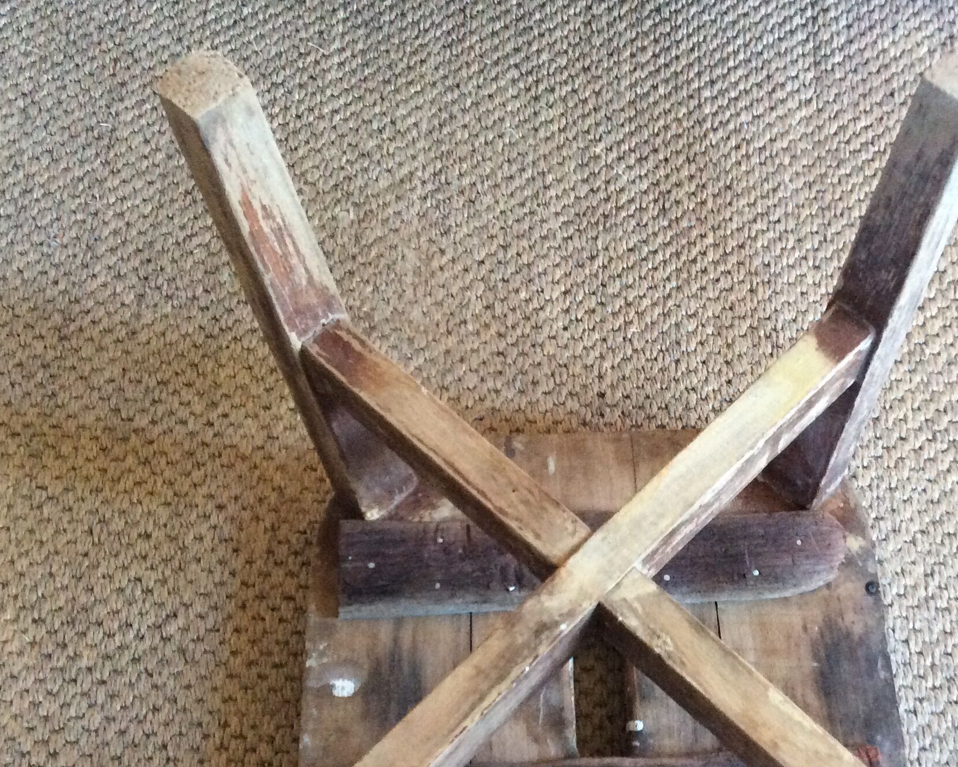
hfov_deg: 37.9
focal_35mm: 49
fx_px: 1389
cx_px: 584
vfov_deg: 30.6
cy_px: 511
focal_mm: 3.3
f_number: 2.4
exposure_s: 1/17
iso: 320
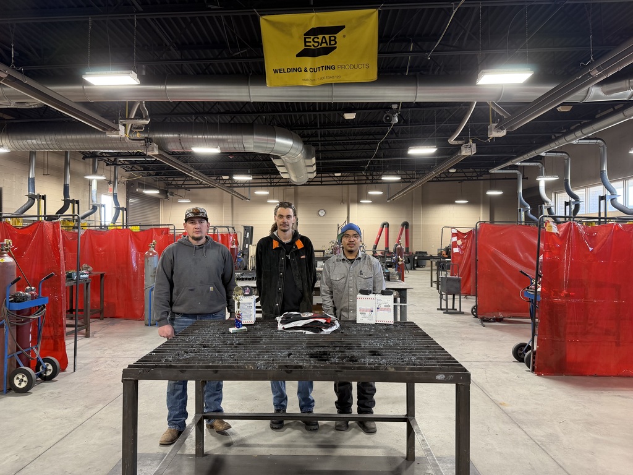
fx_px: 439
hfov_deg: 71.6
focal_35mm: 24
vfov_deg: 56.8
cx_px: 316
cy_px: 238
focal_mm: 6.76
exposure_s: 1/60
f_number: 1.78
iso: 200
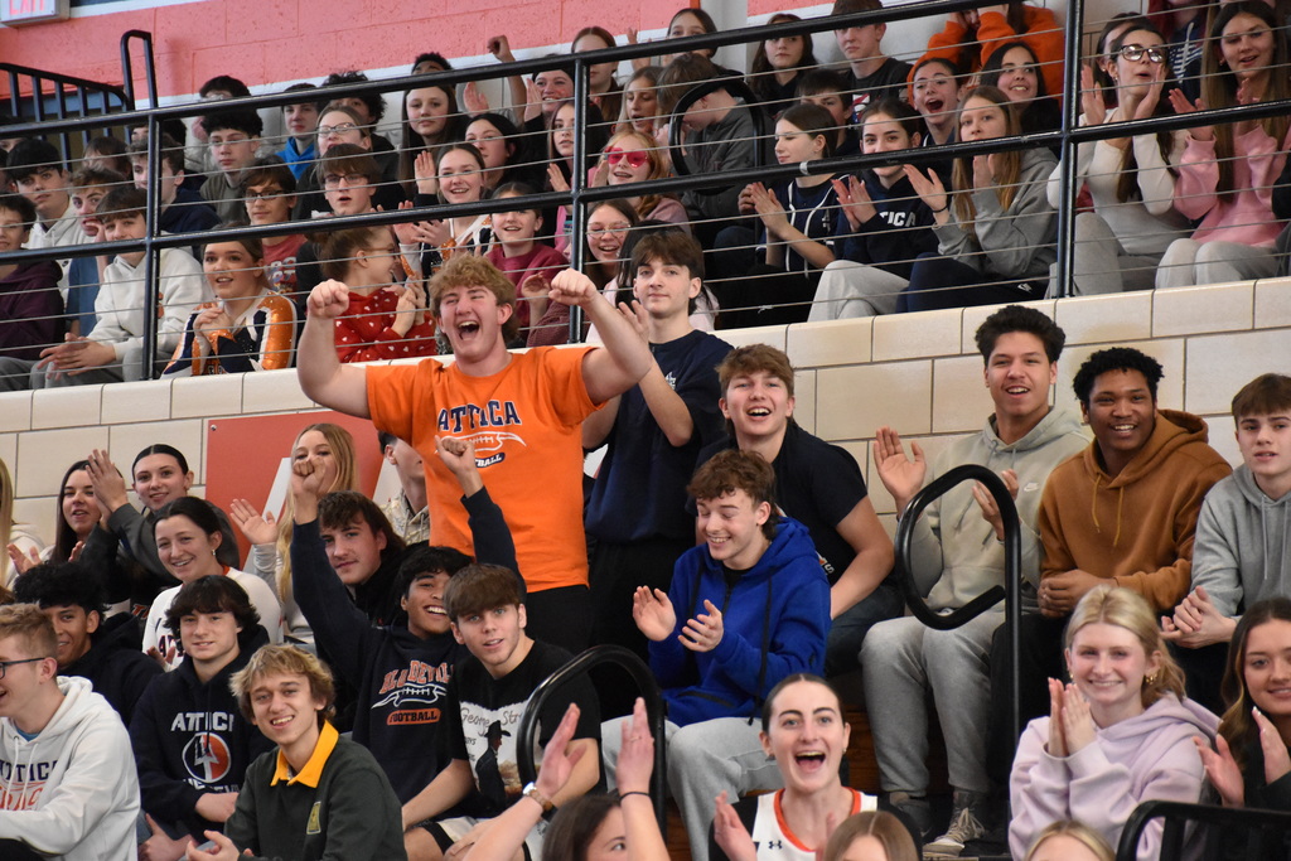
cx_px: 646
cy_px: 430
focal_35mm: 142
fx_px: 5111
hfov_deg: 14.4
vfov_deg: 9.6
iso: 6400
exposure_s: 1/500
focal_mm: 95
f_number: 5.3
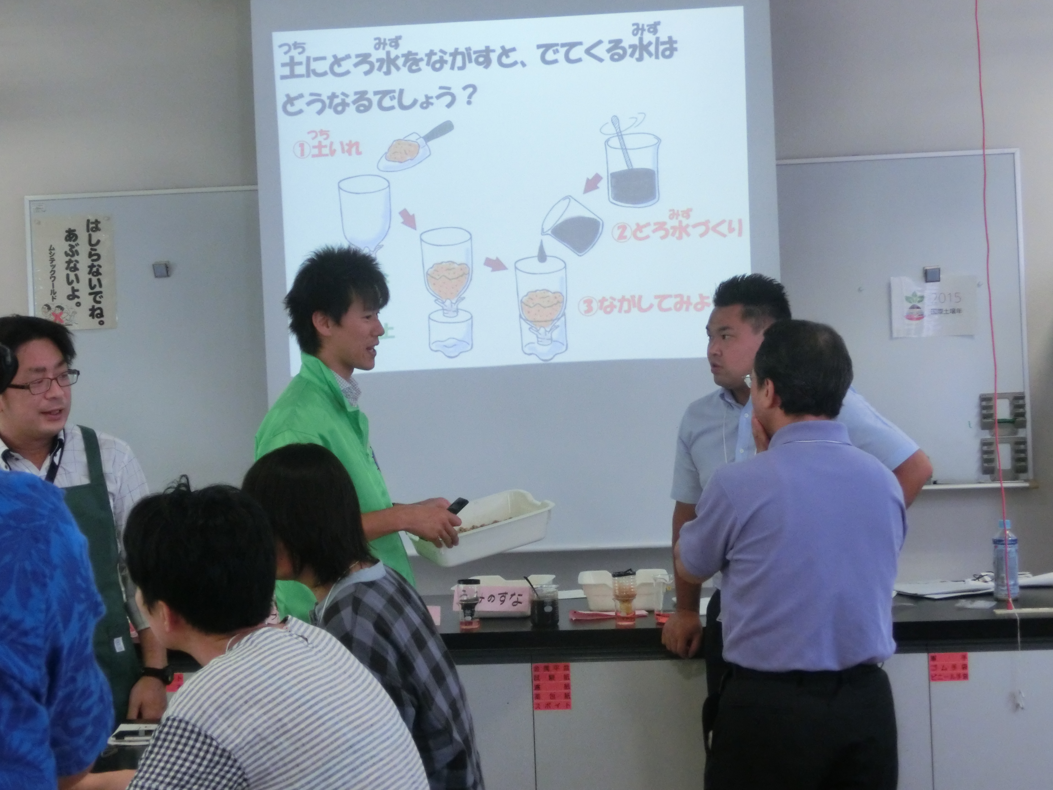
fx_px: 1916
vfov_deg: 23.3
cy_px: 395
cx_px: 526
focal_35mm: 63
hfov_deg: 30.7
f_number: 4.6
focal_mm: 11.17
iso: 800
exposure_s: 1/100
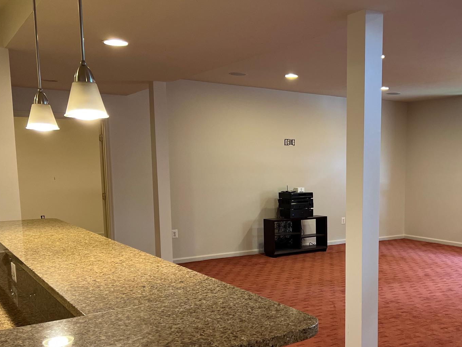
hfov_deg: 46.7
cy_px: 232
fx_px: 521
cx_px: 326
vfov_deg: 36.4
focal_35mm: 39
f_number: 1.5
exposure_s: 1/60
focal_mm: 5.7
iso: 160
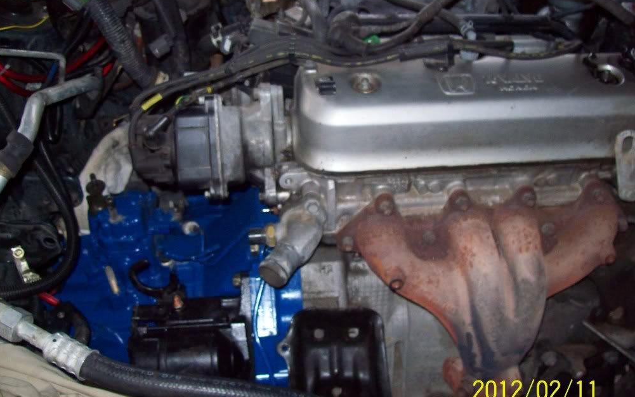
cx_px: 321
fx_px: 675
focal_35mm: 39
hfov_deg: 50.4
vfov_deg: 32.8
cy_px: 194
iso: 200
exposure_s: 1/64
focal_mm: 6
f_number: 2.7
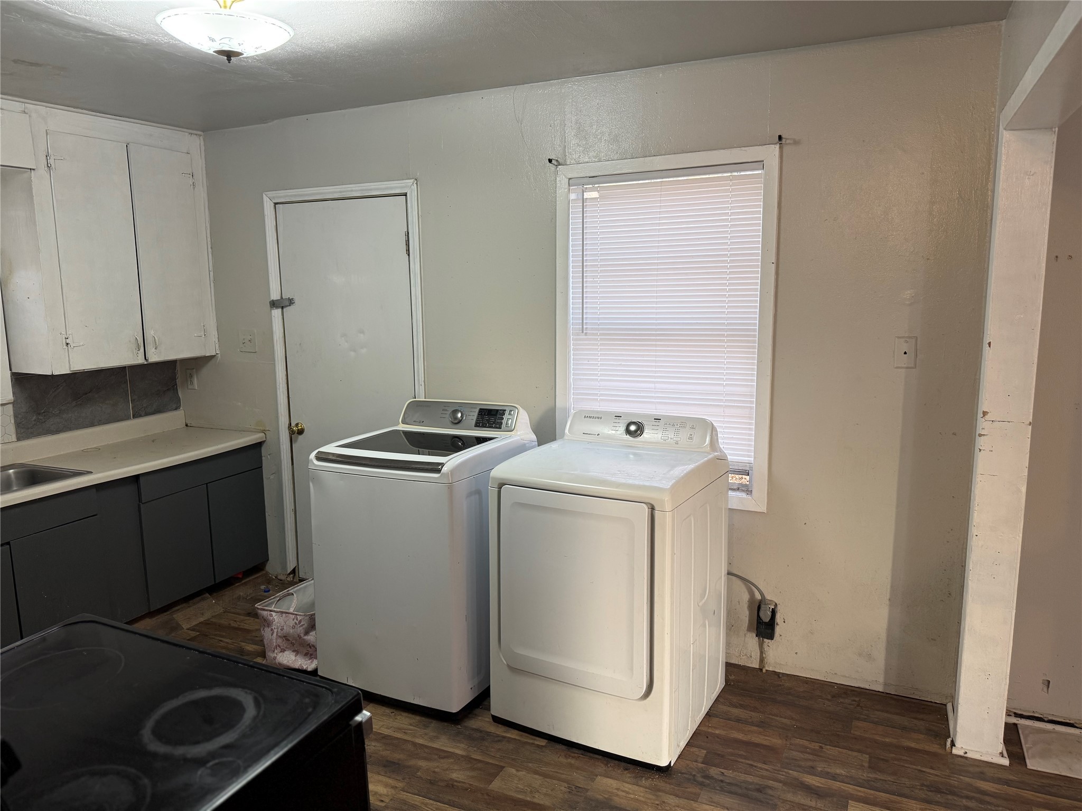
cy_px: 406
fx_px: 750
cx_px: 541
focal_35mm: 24
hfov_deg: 71.6
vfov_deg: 56.8
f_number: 1.78
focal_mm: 6.76
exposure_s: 1/60
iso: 125
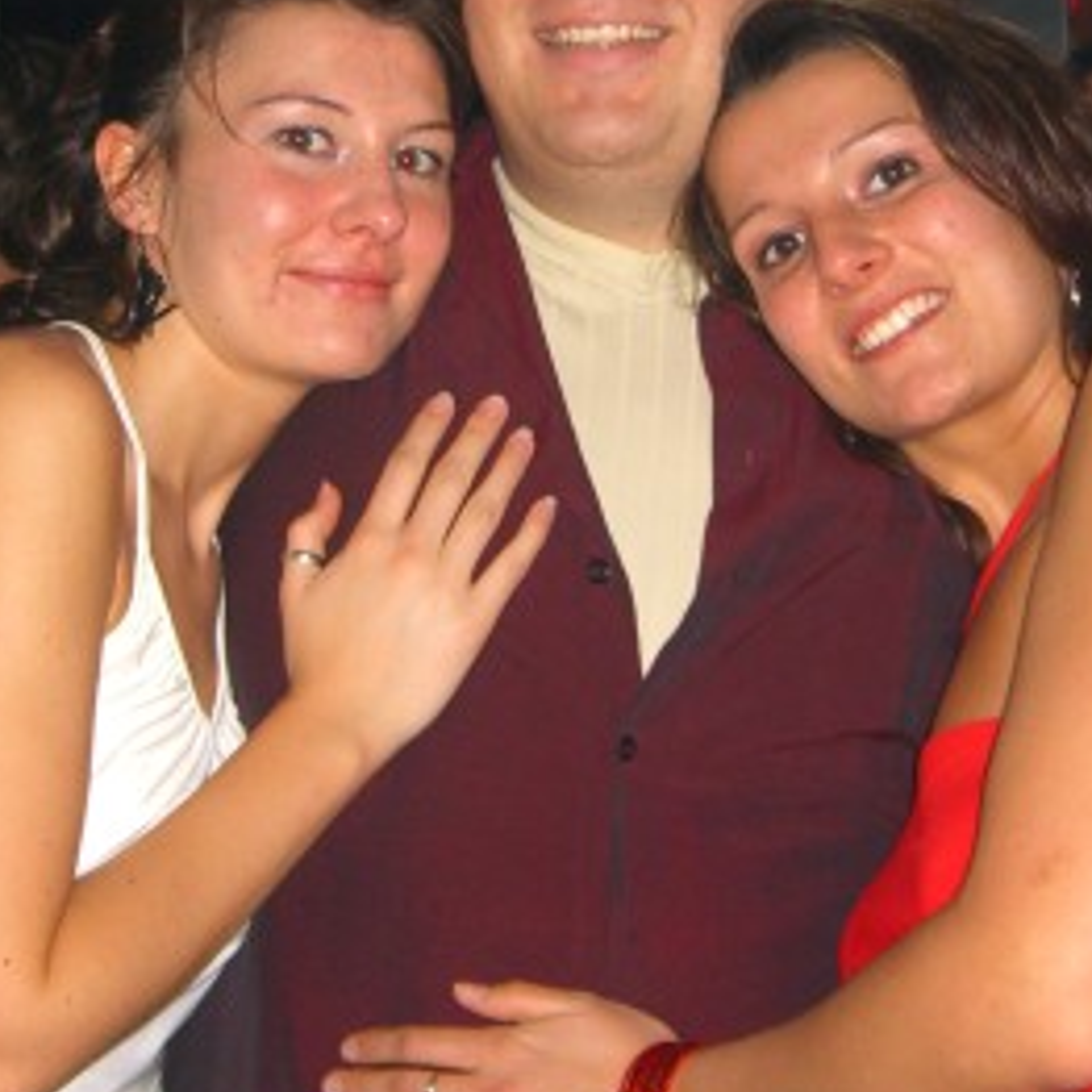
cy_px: 288
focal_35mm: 77
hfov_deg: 22.5
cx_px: 621
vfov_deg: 22.3
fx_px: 2748
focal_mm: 7.9
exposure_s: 1/60
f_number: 2.8
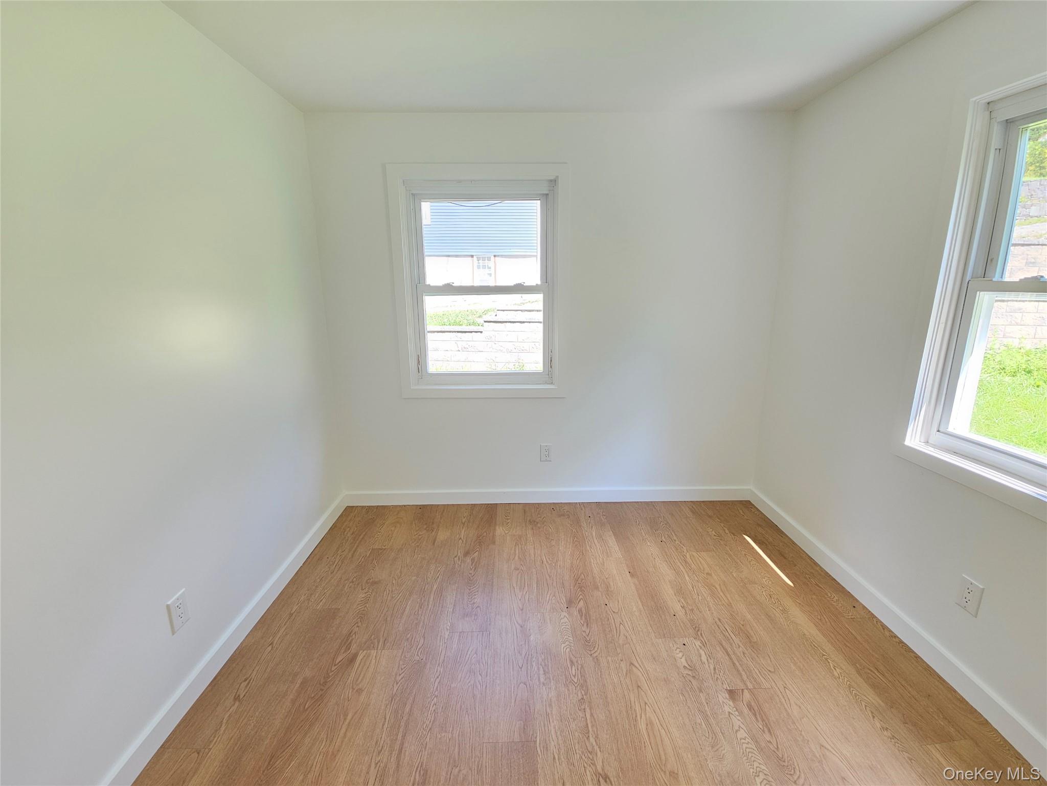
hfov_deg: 106.2
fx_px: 393
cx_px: 524
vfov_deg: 89.9
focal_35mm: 13
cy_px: 393
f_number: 2.2
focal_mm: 2.2
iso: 80
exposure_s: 1/60
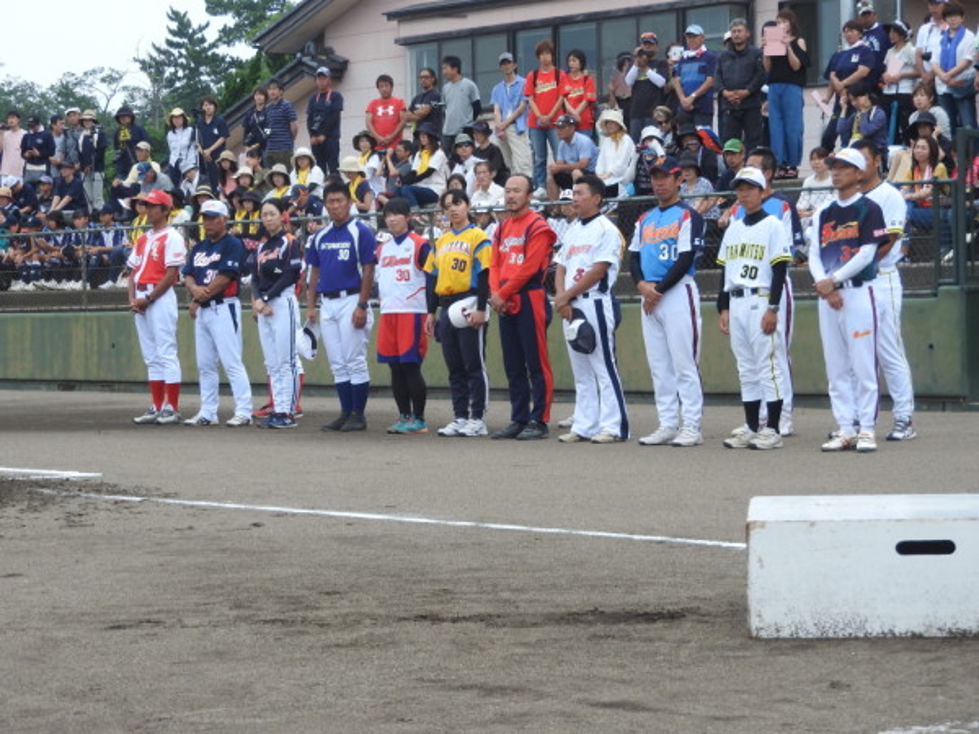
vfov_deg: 14.1
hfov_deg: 18.7
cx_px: 490
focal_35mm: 105
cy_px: 367
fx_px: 2970
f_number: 4.8
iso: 100
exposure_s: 1/320
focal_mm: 18.8
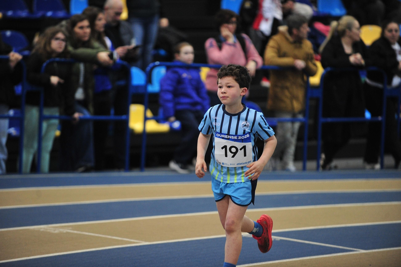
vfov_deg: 6.9
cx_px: 200
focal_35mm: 200
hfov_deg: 10.3
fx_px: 2227
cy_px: 134
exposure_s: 1/500
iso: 3200
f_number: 2.8
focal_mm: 200
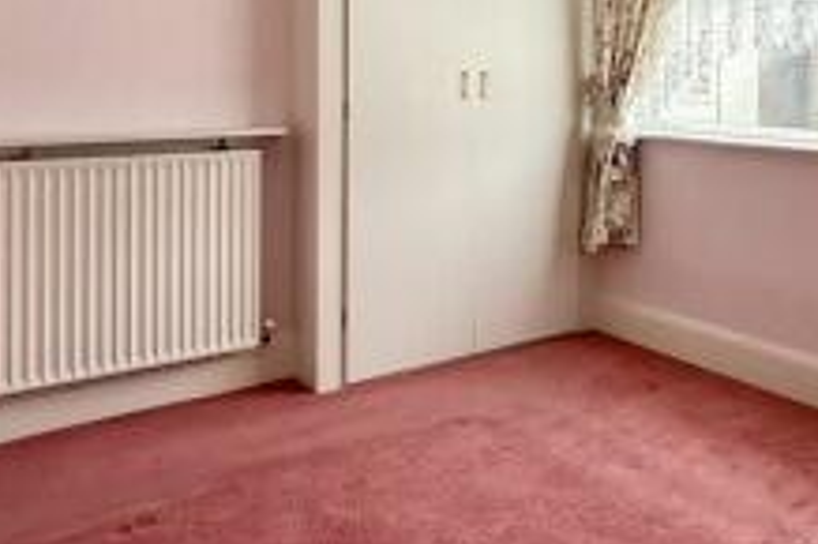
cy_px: 88
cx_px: 595
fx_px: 885
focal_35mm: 39
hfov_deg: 48.0
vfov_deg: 32.9
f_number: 2.2
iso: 50
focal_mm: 2.22
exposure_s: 1/329
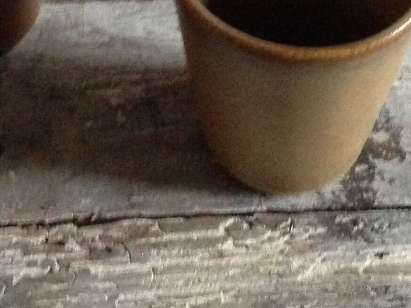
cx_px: 211
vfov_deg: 13.7
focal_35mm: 104
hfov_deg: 18.9
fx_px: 1233
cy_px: -93
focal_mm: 4.28
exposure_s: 1/15
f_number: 2.4
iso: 800
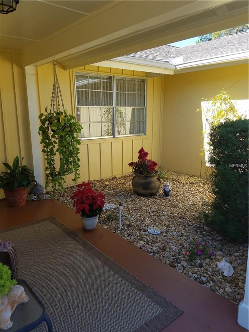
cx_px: 124
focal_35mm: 26
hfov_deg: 53.1
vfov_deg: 67.3
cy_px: 166
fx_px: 249
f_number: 1.7
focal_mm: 4.2
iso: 50
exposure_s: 1/592
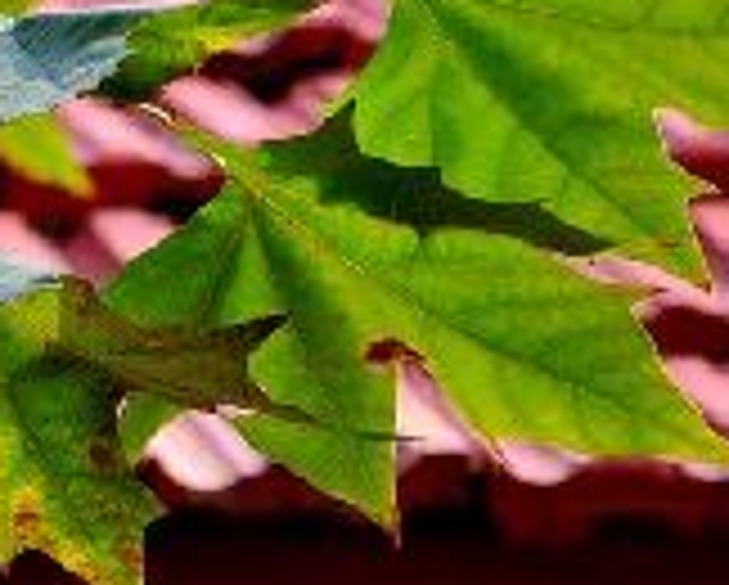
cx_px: -292
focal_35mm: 382
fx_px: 8252
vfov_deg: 4.0
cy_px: -128
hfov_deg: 5.0
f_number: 5.3
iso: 500
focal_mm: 80
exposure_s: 1/1000
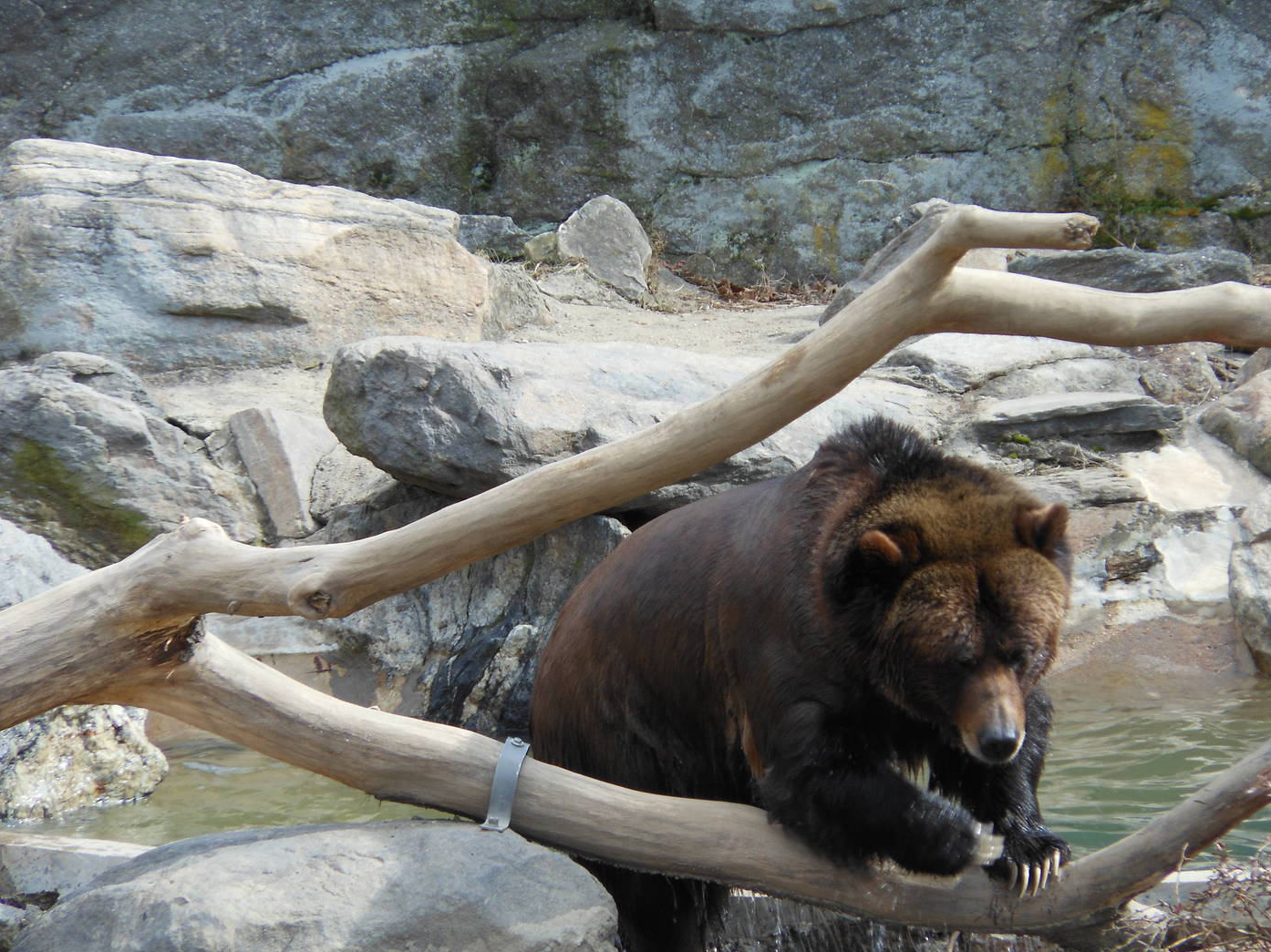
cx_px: 717
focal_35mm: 225
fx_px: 8260
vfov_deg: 6.6
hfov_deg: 8.8
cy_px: 482
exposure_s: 1/80
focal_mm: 35
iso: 80
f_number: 5.6
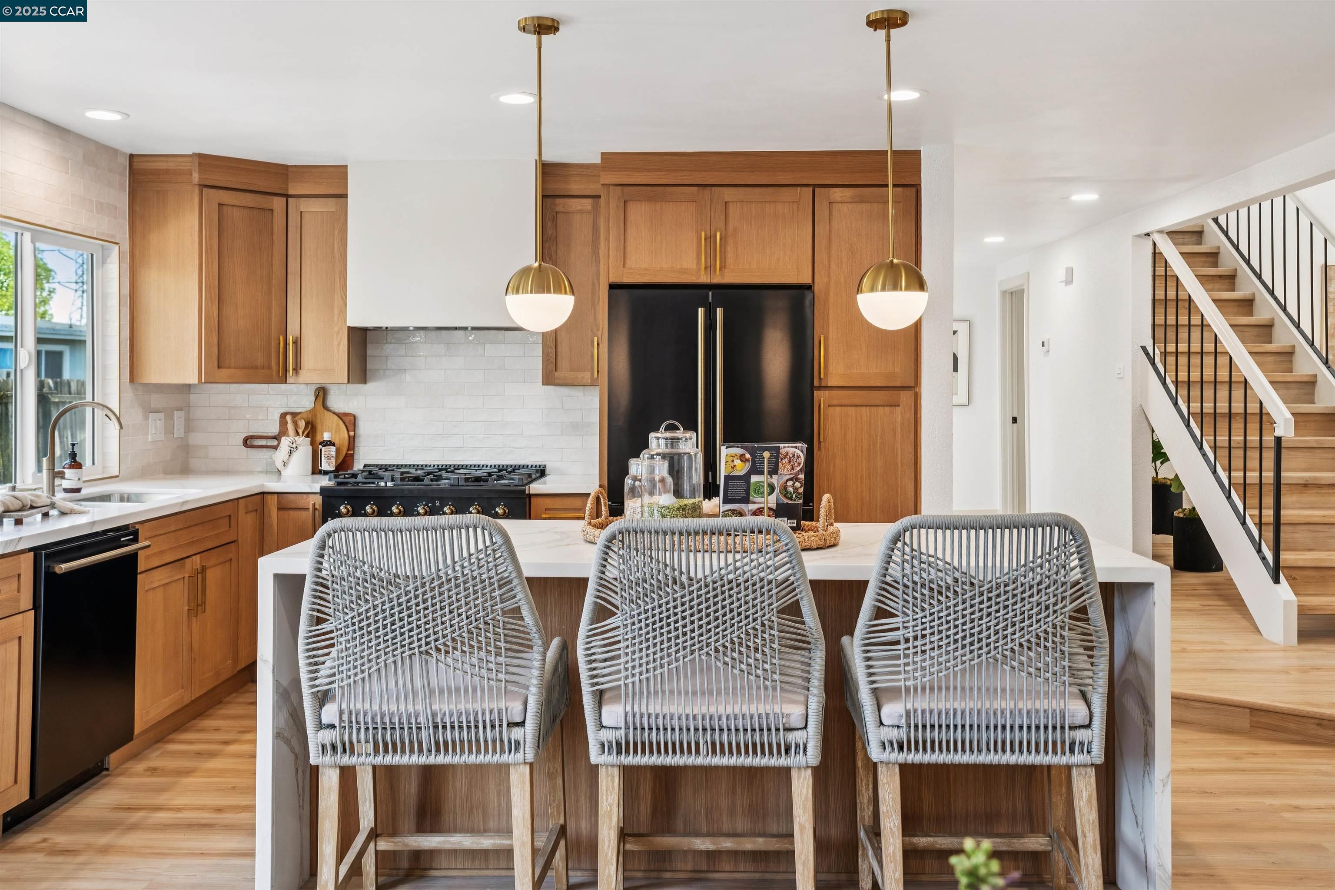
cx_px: 668
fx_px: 1149
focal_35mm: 31
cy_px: 445
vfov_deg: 42.3
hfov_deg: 60.3
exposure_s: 1/13
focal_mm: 31
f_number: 8
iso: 400
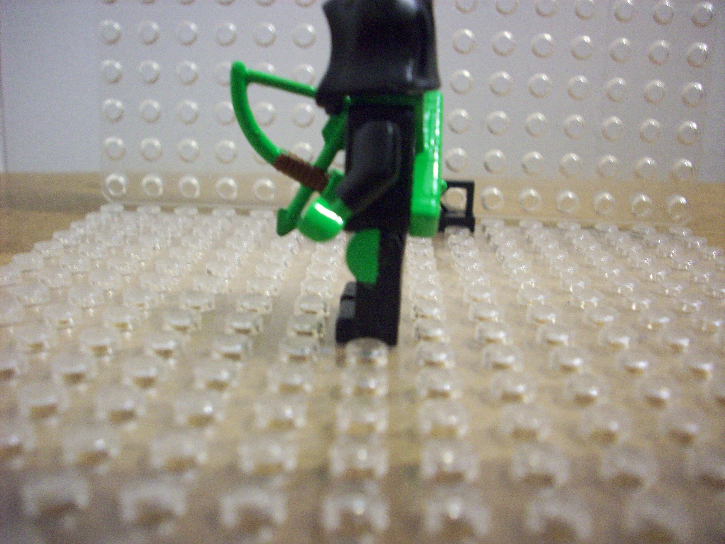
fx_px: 775
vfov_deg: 38.7
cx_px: 362
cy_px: 272
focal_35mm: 37
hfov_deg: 50.1
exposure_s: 1/8
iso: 200
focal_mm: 6.2
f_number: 2.8
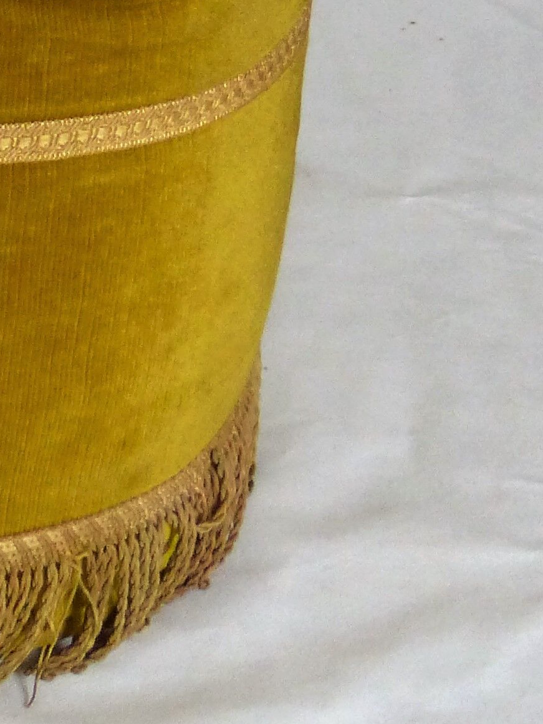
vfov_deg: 12.5
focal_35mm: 155
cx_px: -337
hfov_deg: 9.3
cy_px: -122
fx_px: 3241
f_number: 2.8
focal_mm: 7.8
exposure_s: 1/50
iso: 400
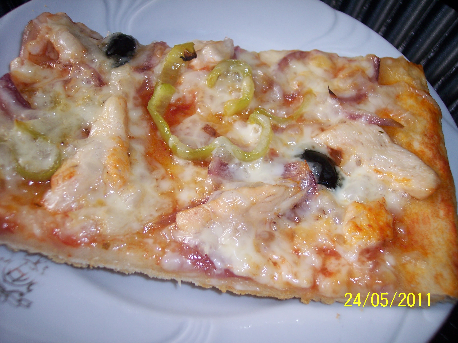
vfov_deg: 36.8
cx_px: 229
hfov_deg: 47.9
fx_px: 516
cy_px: 172
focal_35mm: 39
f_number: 2.8
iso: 100
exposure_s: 1/60
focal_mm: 8
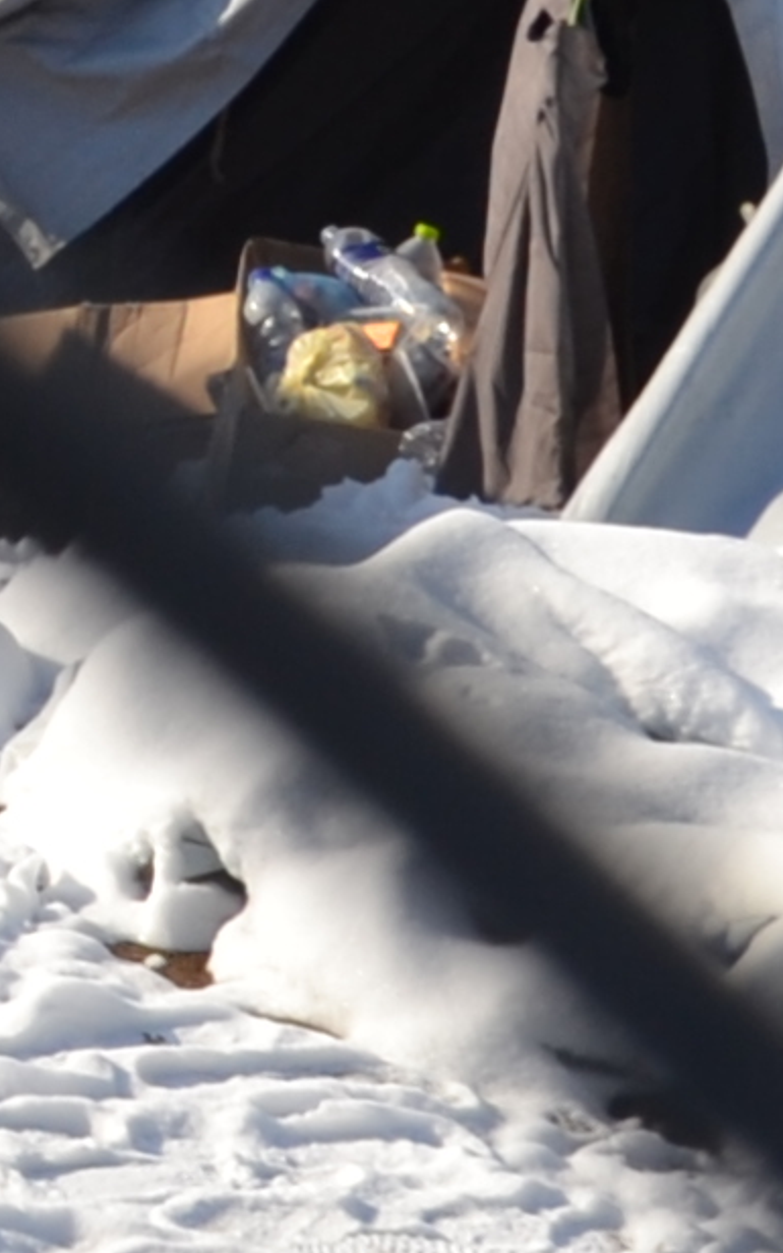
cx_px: -2111
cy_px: -183
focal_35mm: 286
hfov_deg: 4.3
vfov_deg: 7.3
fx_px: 9758
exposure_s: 1/250
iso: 100
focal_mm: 25
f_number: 8
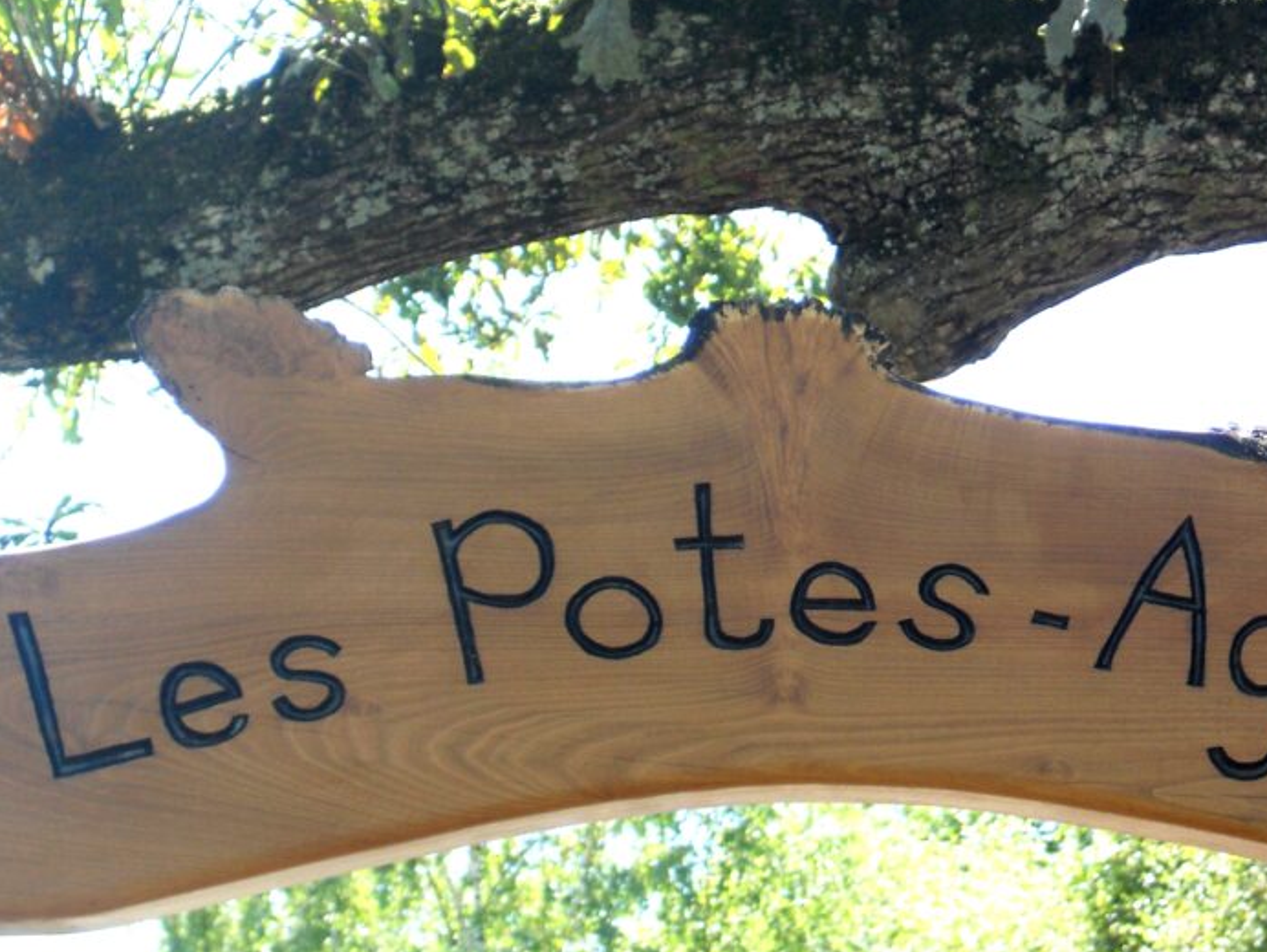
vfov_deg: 8.7
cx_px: 762
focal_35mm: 170
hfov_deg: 11.6
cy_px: 535
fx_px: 6227
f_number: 5.9
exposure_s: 1/60
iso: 100
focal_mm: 19.6
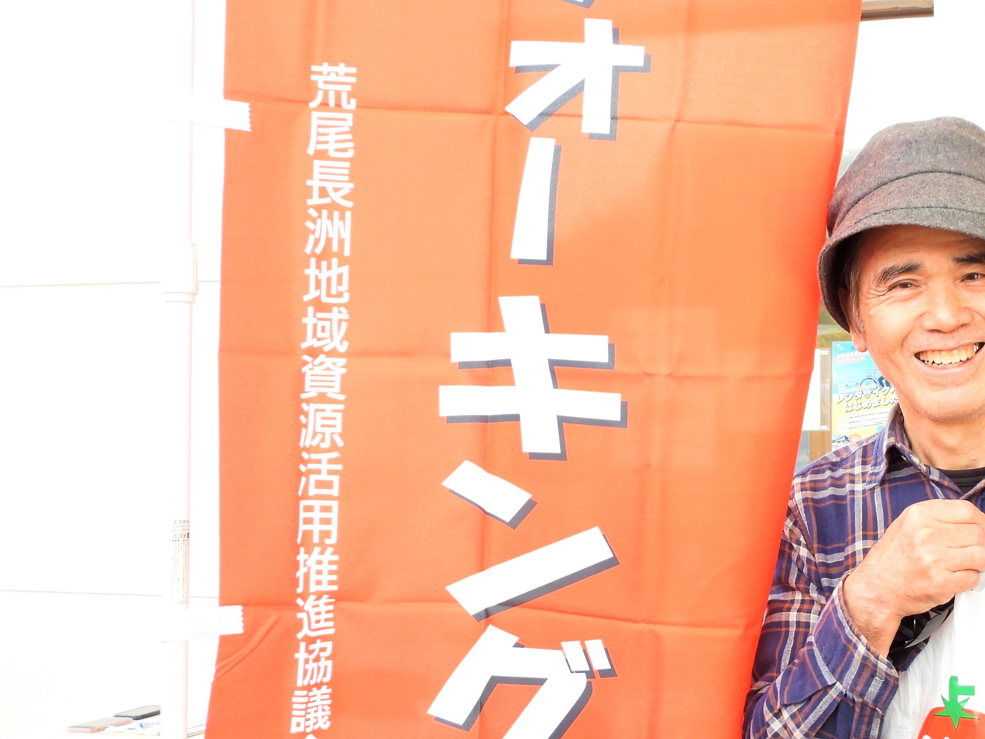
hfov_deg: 32.4
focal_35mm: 58
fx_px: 1650
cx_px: 782
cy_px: 427
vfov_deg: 25.2
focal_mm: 6.3
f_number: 3.2
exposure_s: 1/125
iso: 100
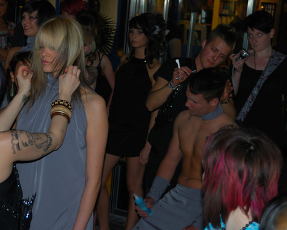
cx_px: 94
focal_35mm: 94
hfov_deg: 20.3
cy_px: 104
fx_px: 799
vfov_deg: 16.4
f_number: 4.5
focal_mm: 42
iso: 125
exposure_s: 1/60
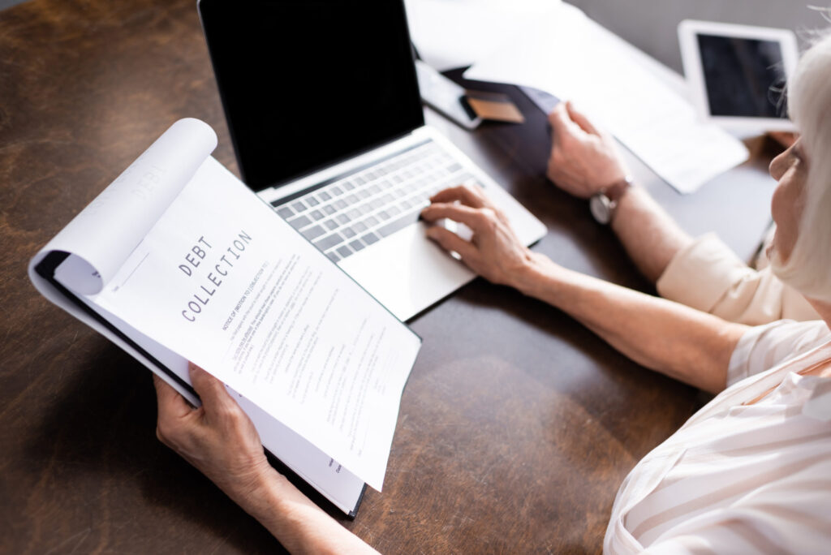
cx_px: 416
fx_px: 808
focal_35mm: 35
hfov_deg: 54.4
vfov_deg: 37.9
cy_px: 278
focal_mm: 35
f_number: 2.5
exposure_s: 1/200
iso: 100
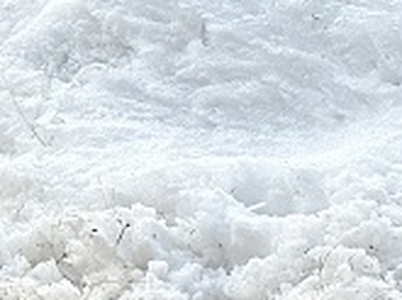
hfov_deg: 11.2
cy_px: 471
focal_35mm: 175
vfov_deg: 8.2
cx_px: -41
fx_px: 2028
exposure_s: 1/580
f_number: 1.78
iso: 64
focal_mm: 6.86
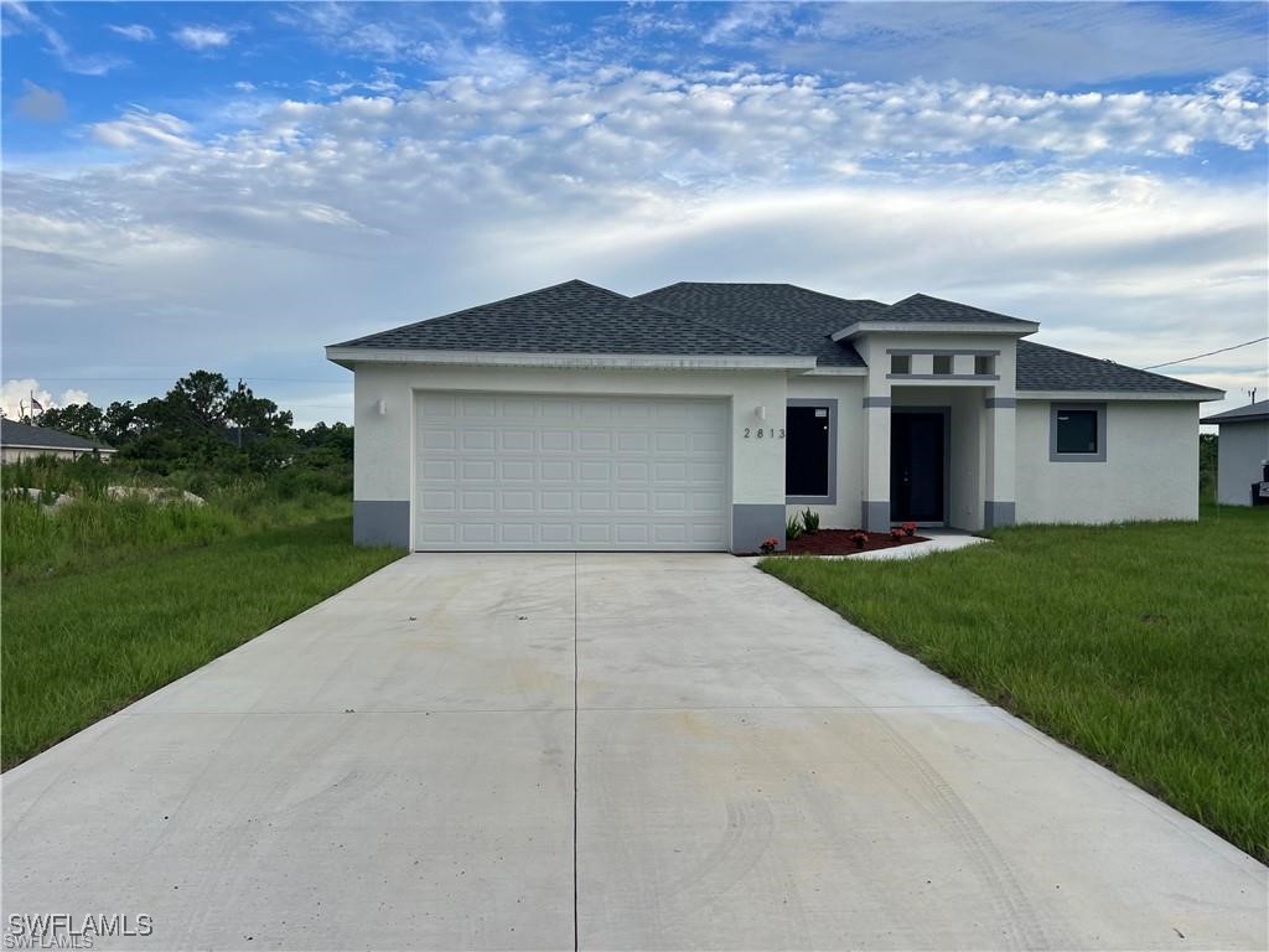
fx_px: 953
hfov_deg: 67.3
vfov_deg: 53.1
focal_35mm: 26
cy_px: 476
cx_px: 634
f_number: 1.5
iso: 50
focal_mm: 5.7
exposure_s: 1/1553
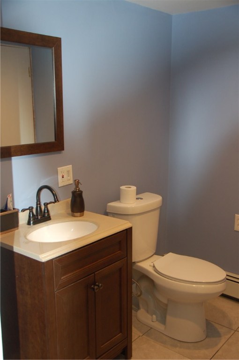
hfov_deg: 34.1
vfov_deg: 49.6
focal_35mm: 39
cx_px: 120
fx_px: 389
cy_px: 180
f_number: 4
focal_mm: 26
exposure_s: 1/60
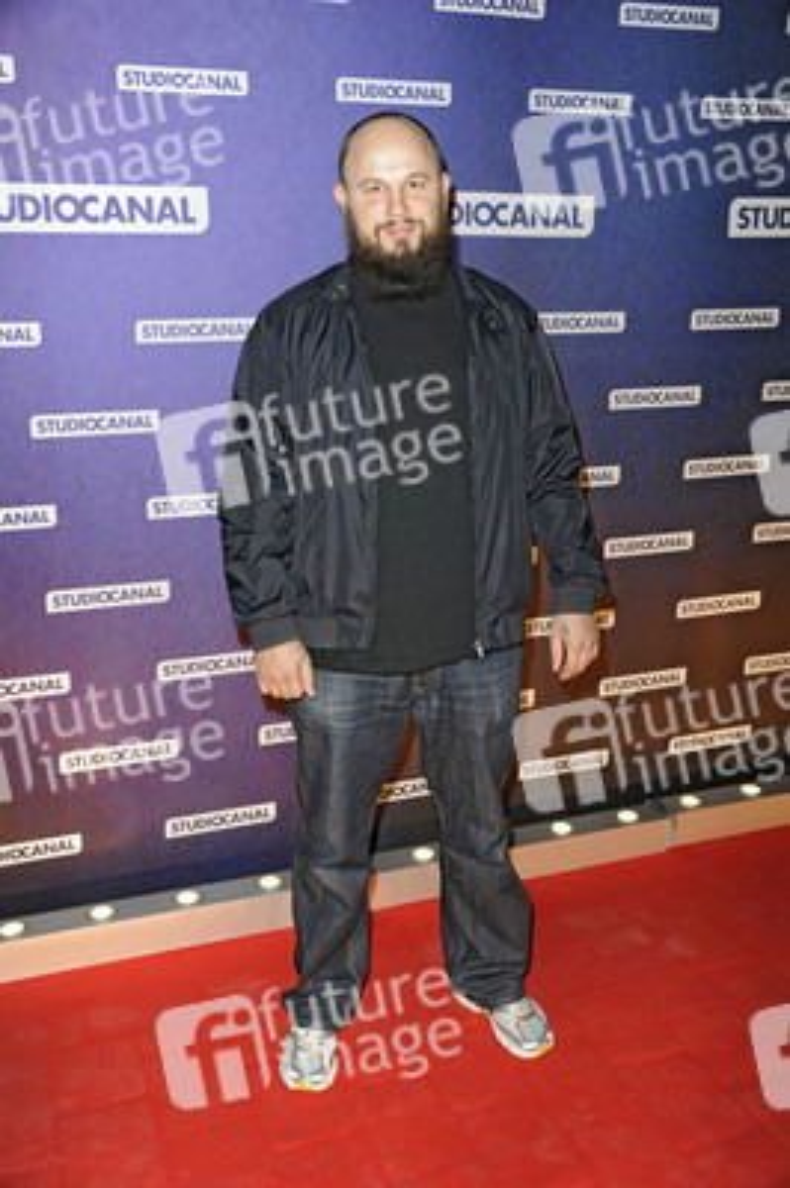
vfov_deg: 53.2
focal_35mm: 36
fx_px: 1187
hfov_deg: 36.8
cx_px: 395
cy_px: 594
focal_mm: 36
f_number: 5.6
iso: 640
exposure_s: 1/160
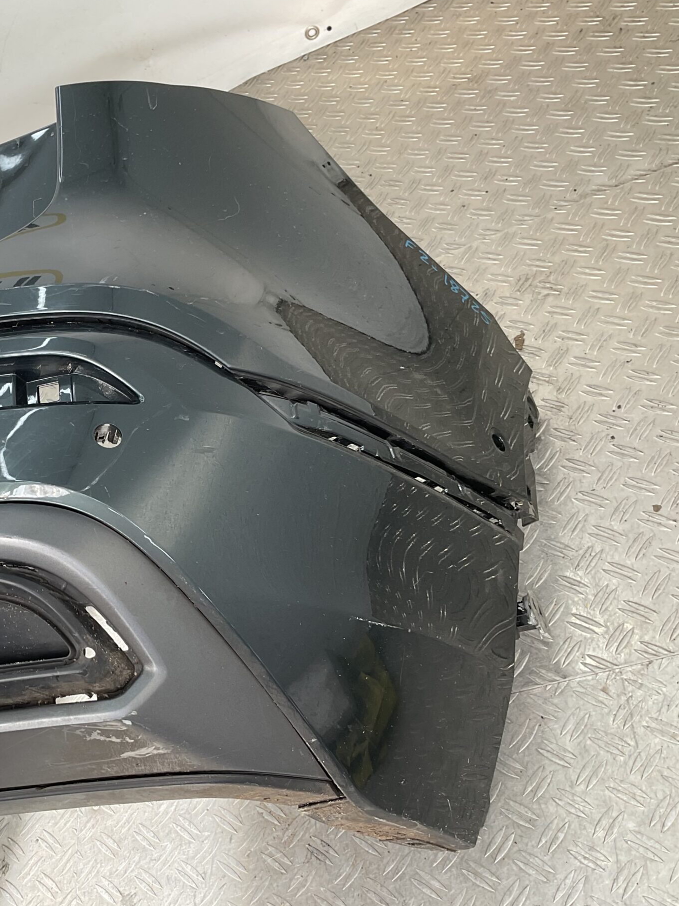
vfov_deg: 45.8
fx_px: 1072
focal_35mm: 41
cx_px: 64
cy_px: 457
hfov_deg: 33.2
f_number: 1.8
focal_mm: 3
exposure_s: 1/120
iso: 20
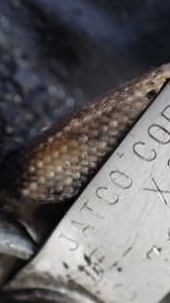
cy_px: 173
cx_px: 152
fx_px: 513
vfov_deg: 32.8
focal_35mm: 64
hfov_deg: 18.5
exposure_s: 1/125
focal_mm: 5.4
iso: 250
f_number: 2.3
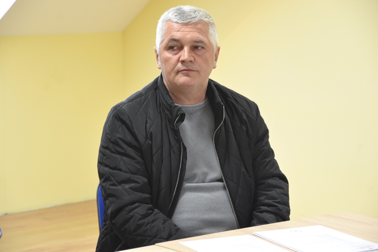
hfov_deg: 15.2
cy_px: 126
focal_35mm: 135
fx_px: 1417
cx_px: 189
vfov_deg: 10.2
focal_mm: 90
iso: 3200
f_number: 5.6
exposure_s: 1/125
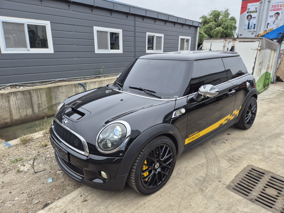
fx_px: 189
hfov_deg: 73.9
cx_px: 142
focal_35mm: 23
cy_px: 106
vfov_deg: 58.9
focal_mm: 5.4
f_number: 1.8
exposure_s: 1/423
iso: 25
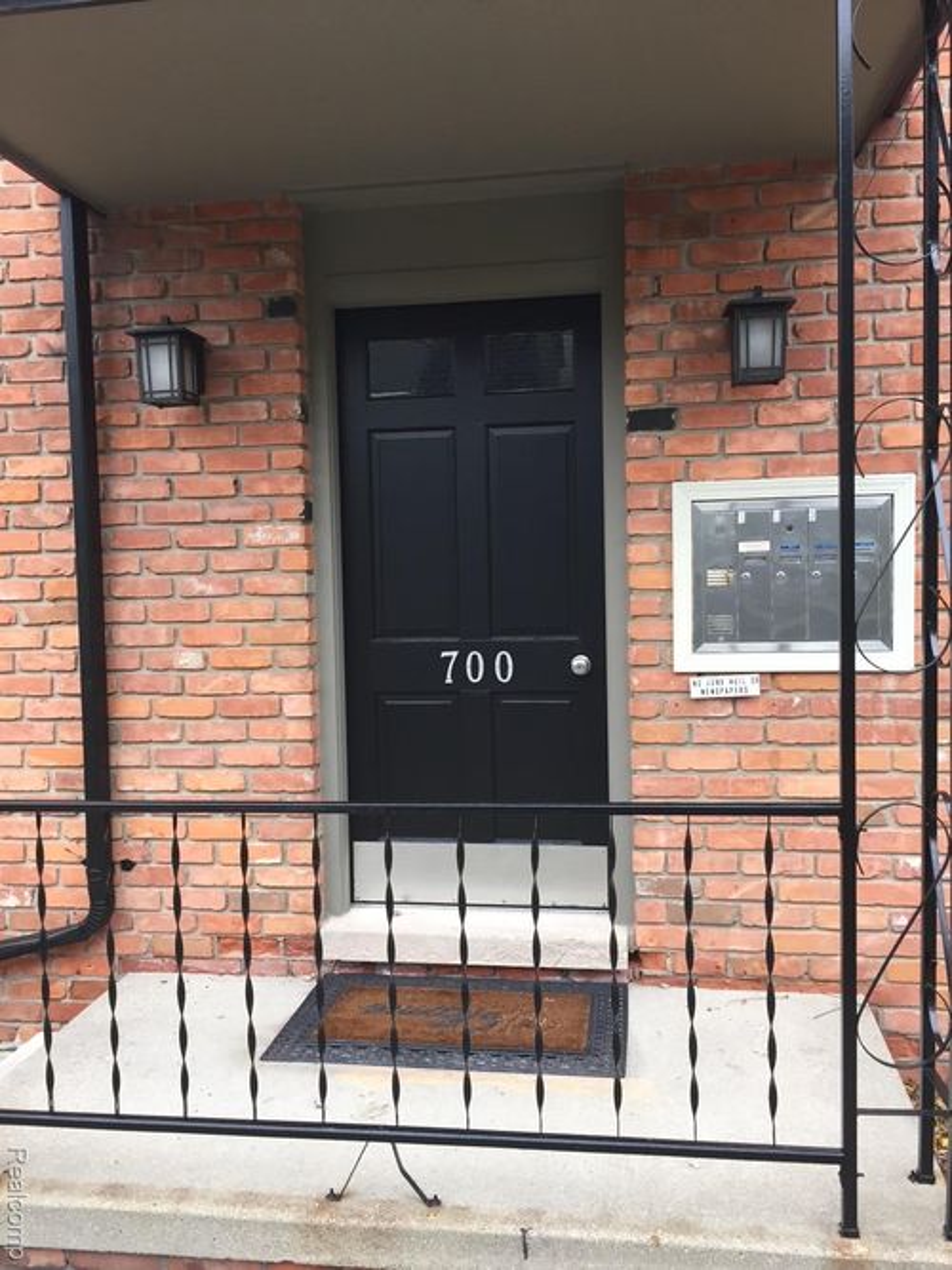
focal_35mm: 29
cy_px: 635
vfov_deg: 61.7
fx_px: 1064
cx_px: 476
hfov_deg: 48.2
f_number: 2.2
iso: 32
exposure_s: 1/40
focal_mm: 4.15
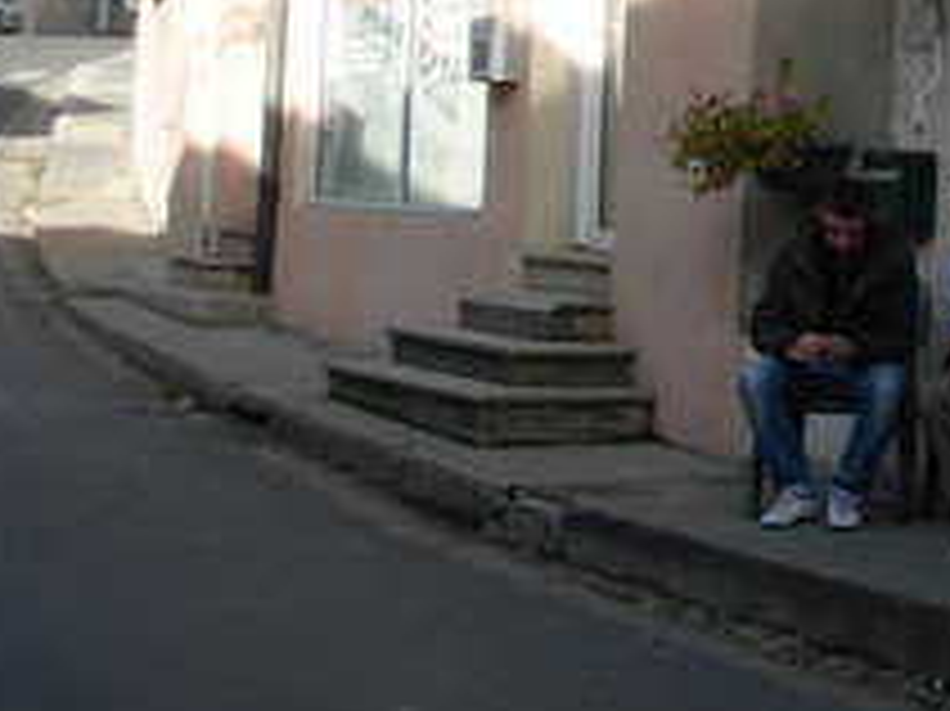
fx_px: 2962
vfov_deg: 13.4
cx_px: 1319
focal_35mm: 108
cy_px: -117
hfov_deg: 16.9
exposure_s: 1/558
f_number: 2.9
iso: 79
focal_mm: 6.3
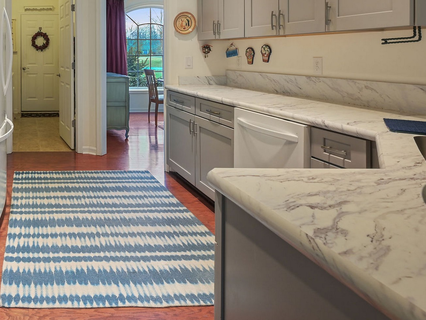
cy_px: 56
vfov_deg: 46.6
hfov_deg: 53.6
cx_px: 27
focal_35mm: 28
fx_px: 345
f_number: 8
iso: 320
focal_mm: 14
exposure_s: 1/2
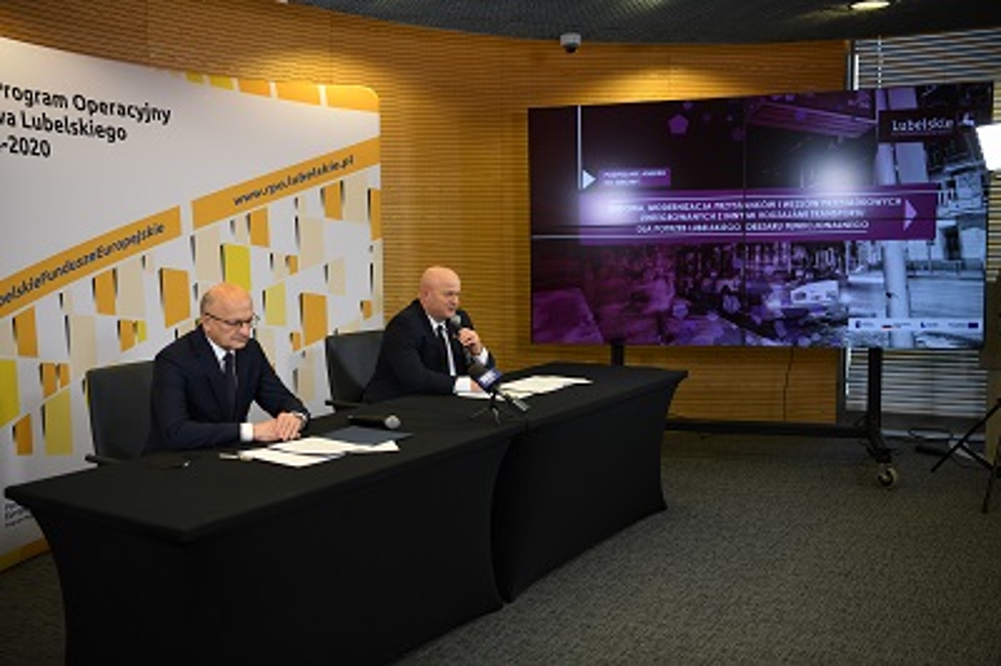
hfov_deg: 53.2
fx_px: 1000
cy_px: 333
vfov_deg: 36.8
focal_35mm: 36
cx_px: 500
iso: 160
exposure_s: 1/50
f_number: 3.2
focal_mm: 36
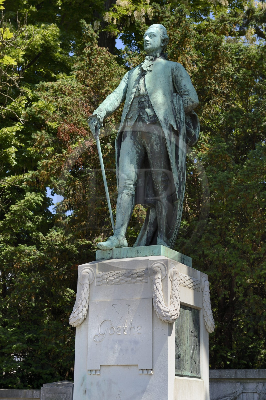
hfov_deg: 19.4
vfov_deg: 28.9
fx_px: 777
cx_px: 133
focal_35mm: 70
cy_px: 200
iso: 200
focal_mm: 70
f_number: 8
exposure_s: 1/250
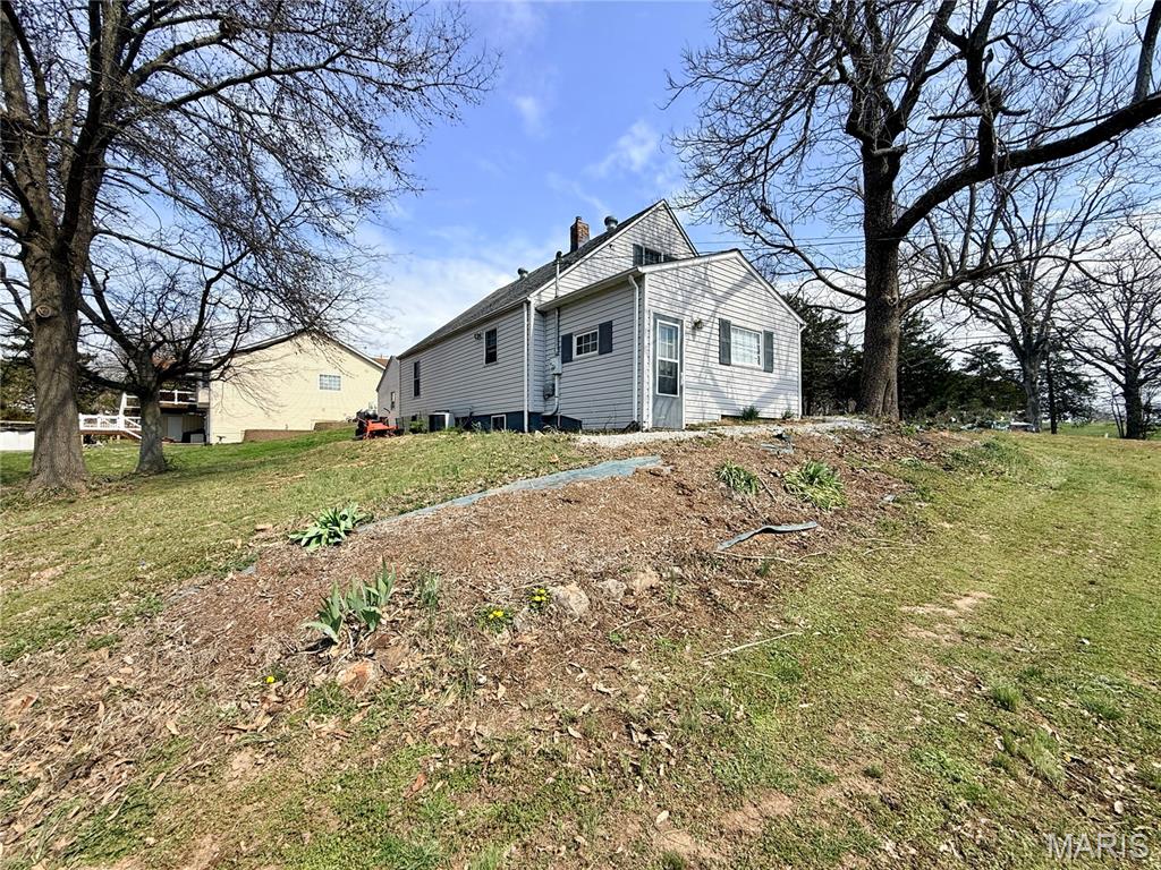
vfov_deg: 85.7
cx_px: 580
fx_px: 470
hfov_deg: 102.1
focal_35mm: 14
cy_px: 435
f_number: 2.2
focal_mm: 2.22
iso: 50
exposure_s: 1/1961
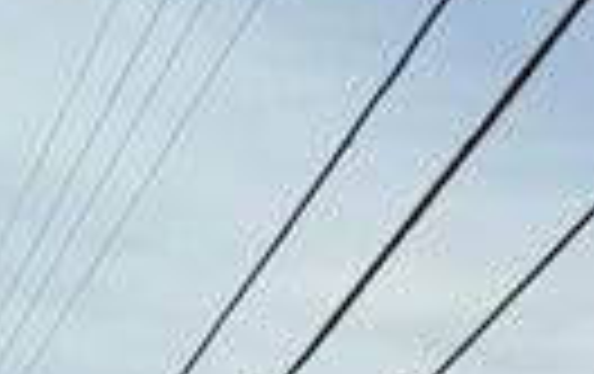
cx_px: 785
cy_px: 1086
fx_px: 2659
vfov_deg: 7.2
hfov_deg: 12.3
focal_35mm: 164
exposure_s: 1/8130
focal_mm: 6.76
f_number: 1.78
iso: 80
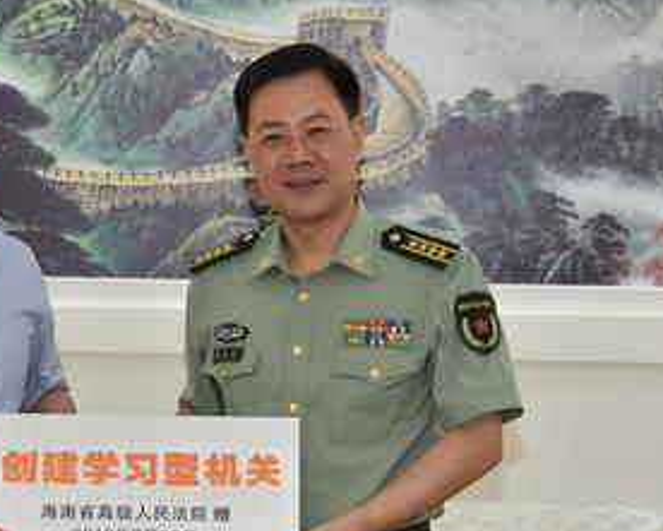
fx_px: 3082
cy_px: 303
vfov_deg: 9.8
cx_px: 125
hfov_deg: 12.2
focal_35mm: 157
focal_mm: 56
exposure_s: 1/60
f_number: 4.8
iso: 450
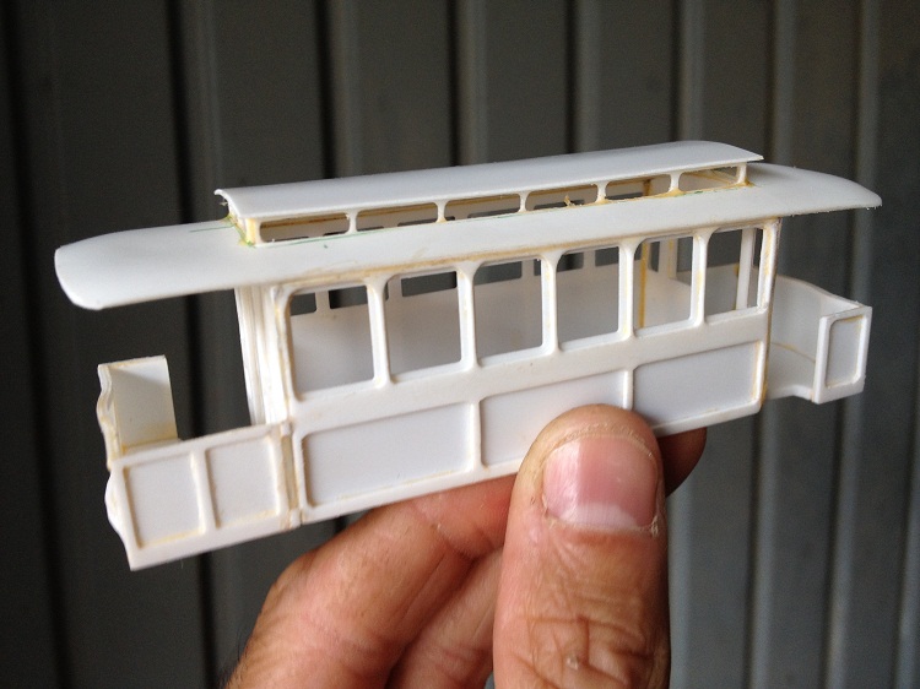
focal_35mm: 35
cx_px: 460
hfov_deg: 52.6
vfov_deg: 40.7
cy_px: 344
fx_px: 930
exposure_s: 1/60
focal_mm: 4.28
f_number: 2.4
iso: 50
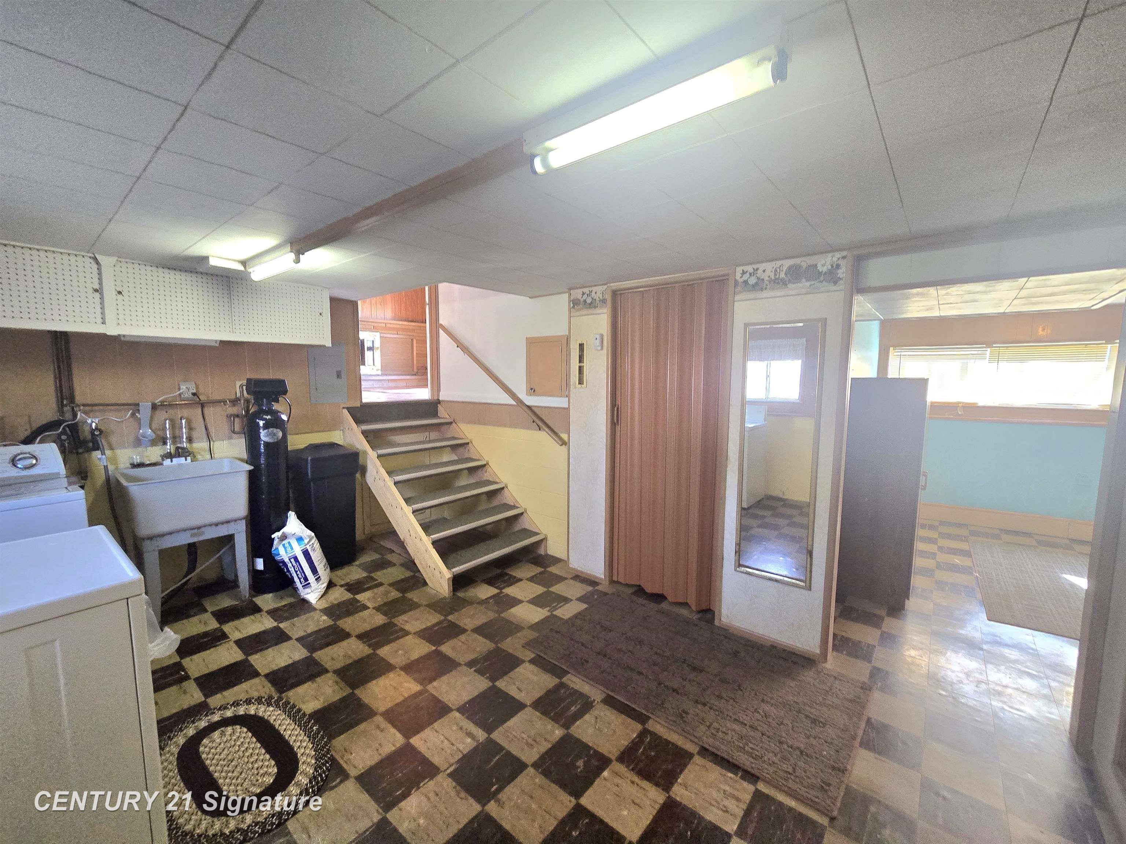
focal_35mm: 13
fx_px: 423
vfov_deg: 89.9
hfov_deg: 106.2
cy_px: 422
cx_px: 563
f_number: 2.2
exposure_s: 1/60.2
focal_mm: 2.2
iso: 400
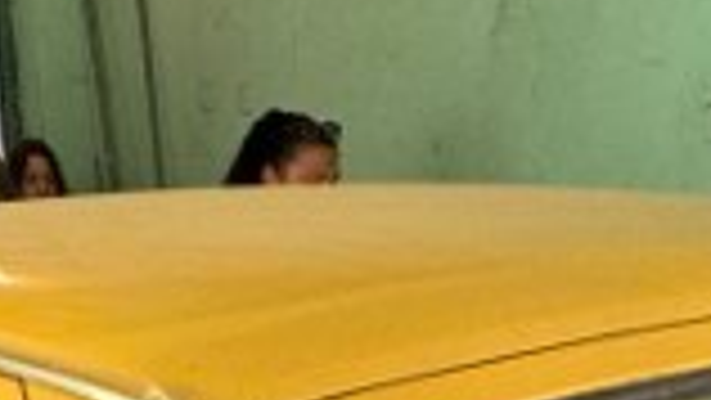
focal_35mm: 89
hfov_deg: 23.9
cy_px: 982
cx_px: 342
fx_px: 1678
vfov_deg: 11.2
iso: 160
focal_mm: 2.22
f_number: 2.2
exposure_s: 1/100
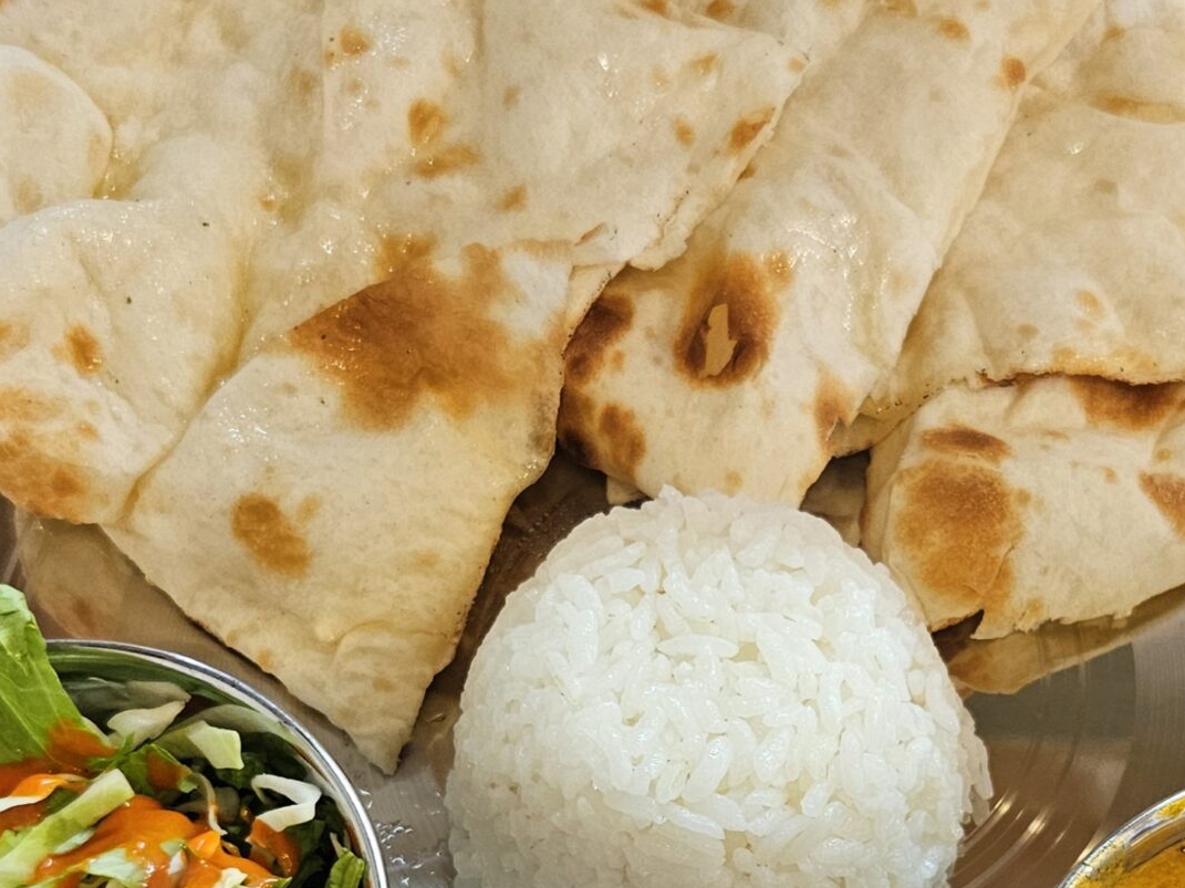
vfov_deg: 25.9
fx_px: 1883
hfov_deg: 34.3
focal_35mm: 55
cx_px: 869
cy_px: 751
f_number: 1.8
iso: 200
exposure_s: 1/101
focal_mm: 5.4
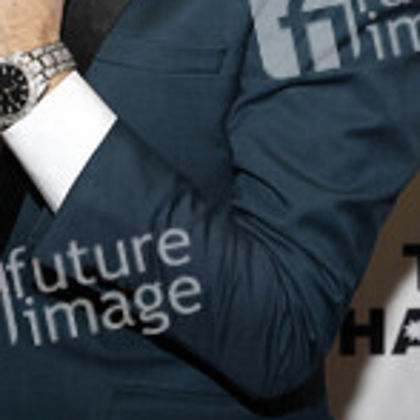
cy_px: -131
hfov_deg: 11.5
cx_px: 137
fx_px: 2087
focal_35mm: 152
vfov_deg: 11.2
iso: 800
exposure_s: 1/200
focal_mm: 66
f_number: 5.6
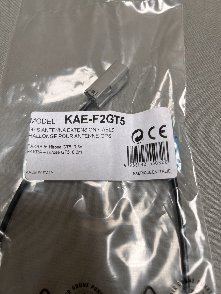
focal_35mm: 26
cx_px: 110
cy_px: 147
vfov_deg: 67.3
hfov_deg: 53.1
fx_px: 221
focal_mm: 5.1
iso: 40
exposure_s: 1/193
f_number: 1.6
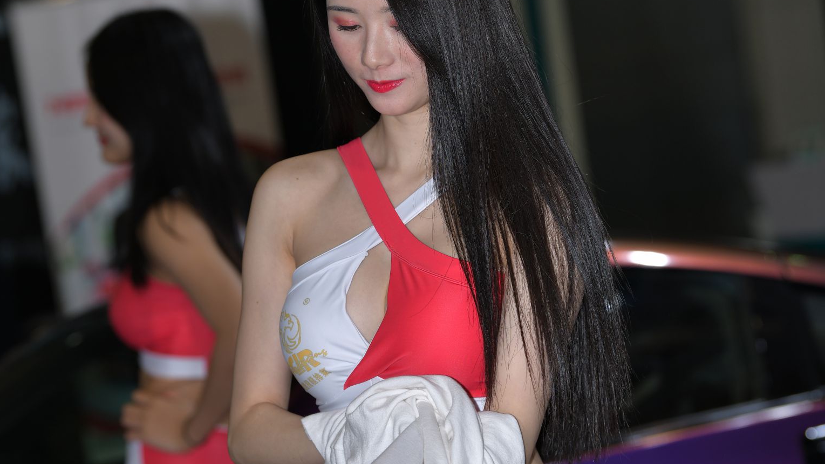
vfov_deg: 5.9
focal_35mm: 207
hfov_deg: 10.4
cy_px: 237
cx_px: 399
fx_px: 4528
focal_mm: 122
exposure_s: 1/160
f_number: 4
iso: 200
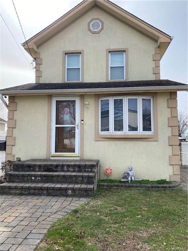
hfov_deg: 53.1
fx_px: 188
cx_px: 94
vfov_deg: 67.3
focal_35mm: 26
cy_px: 126
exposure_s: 1/1585
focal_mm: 4.25
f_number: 1.8
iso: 32
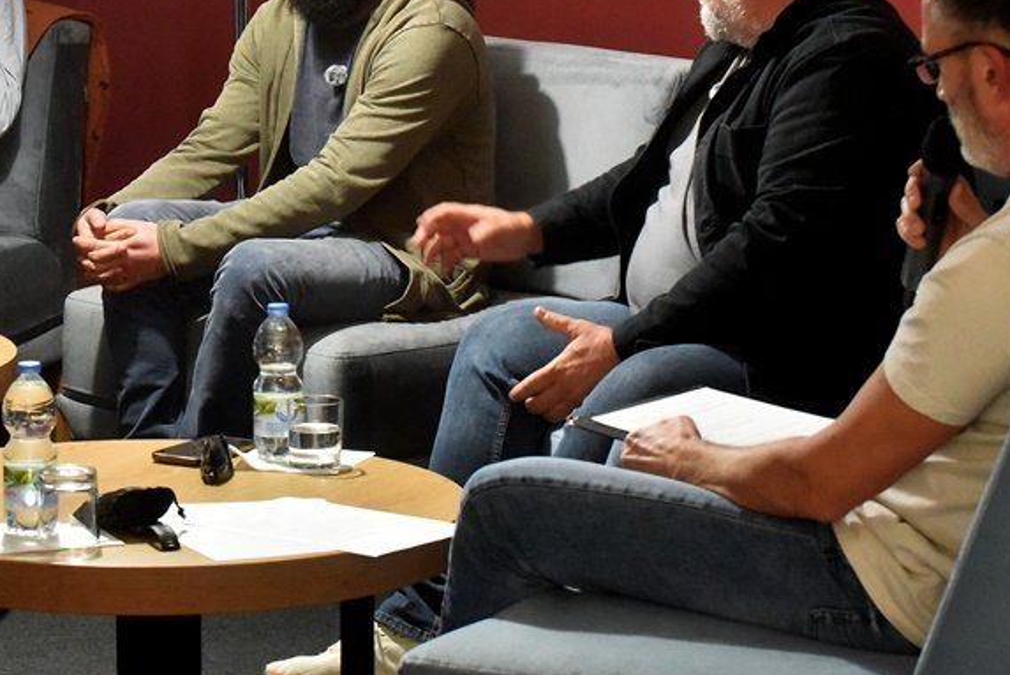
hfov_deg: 16.3
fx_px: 3509
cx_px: 312
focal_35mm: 125
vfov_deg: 10.9
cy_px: 100
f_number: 7.1
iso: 8000
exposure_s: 1/40
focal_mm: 70
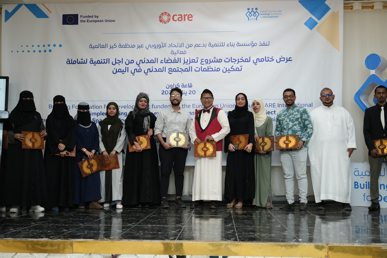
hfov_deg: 46.4
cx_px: 194
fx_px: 451
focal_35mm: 42
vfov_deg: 31.9
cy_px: 129
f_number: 4
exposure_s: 1/160
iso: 1000
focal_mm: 42
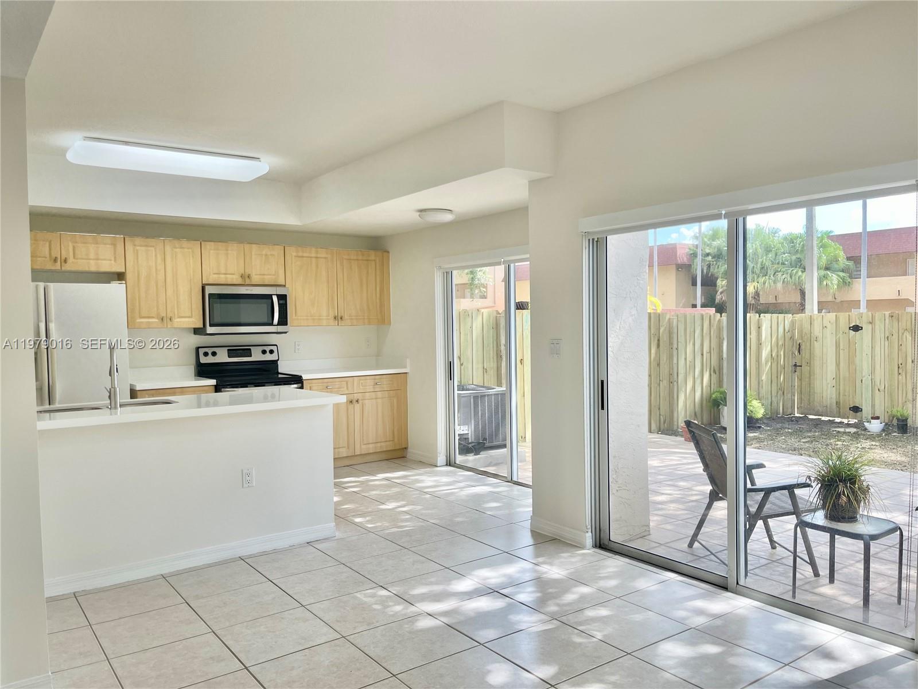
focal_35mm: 25
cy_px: 344
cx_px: 459
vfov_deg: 54.9
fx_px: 663
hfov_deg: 69.4
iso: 32
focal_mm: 5.1
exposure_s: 1/173
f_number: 1.6
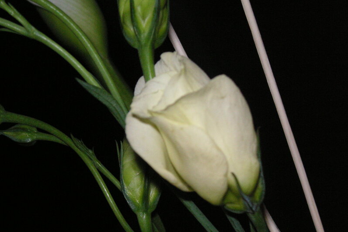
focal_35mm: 92
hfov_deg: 22.1
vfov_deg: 14.9
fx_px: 889
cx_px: 174
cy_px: 125
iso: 160
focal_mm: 14.6
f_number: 11
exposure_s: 1/90
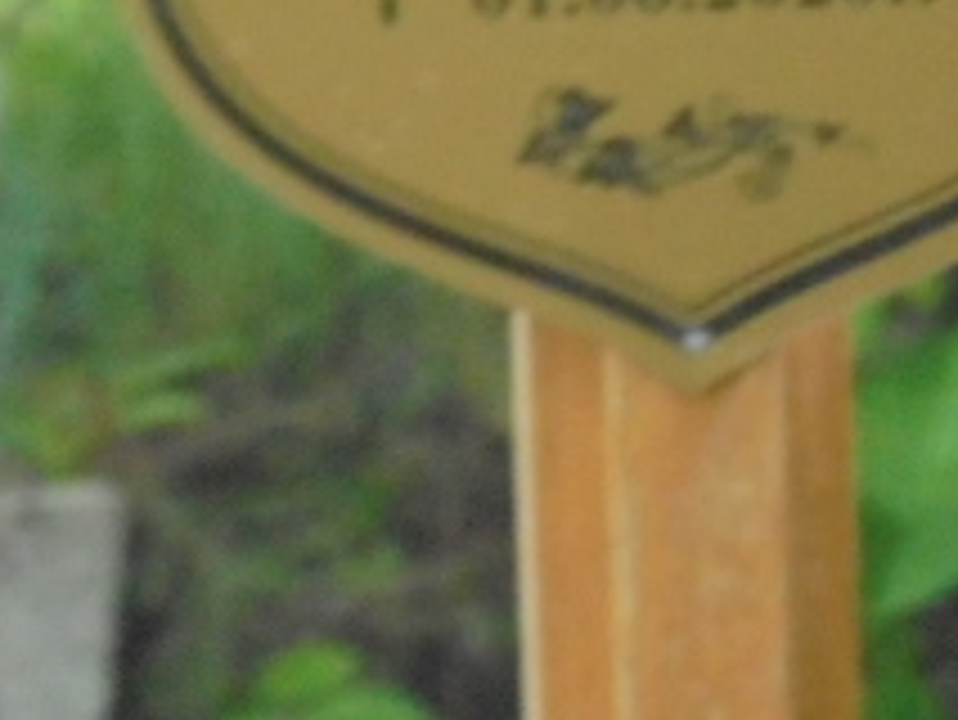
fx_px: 12959
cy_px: -166
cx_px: 418
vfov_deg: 3.2
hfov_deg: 4.2
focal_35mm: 468
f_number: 6.5
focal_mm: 27.6
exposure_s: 1/30
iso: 800
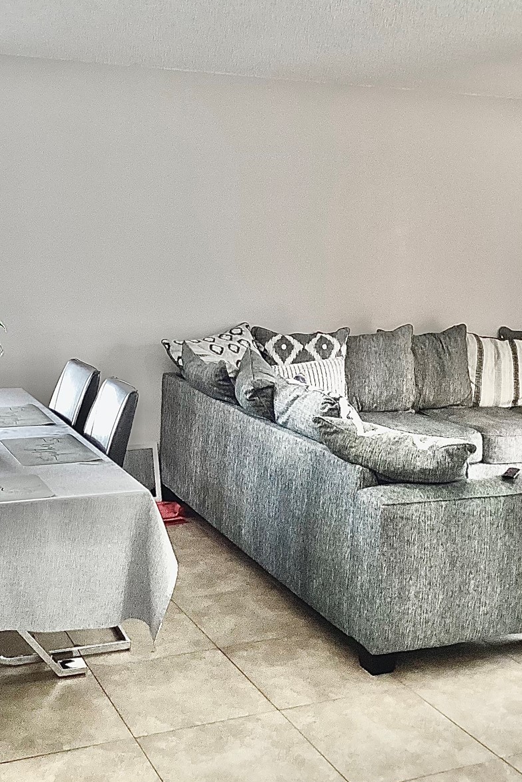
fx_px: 956
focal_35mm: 44
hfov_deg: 30.5
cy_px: 386
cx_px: 213
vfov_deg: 44.5
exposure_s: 1/60
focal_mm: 3.3
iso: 125
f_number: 2.4
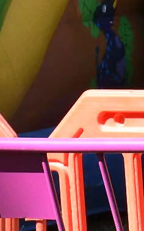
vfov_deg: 4.8
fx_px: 2691
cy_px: -291
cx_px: 249
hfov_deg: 3.1
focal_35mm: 429
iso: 200
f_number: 8
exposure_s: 1/250
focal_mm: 38
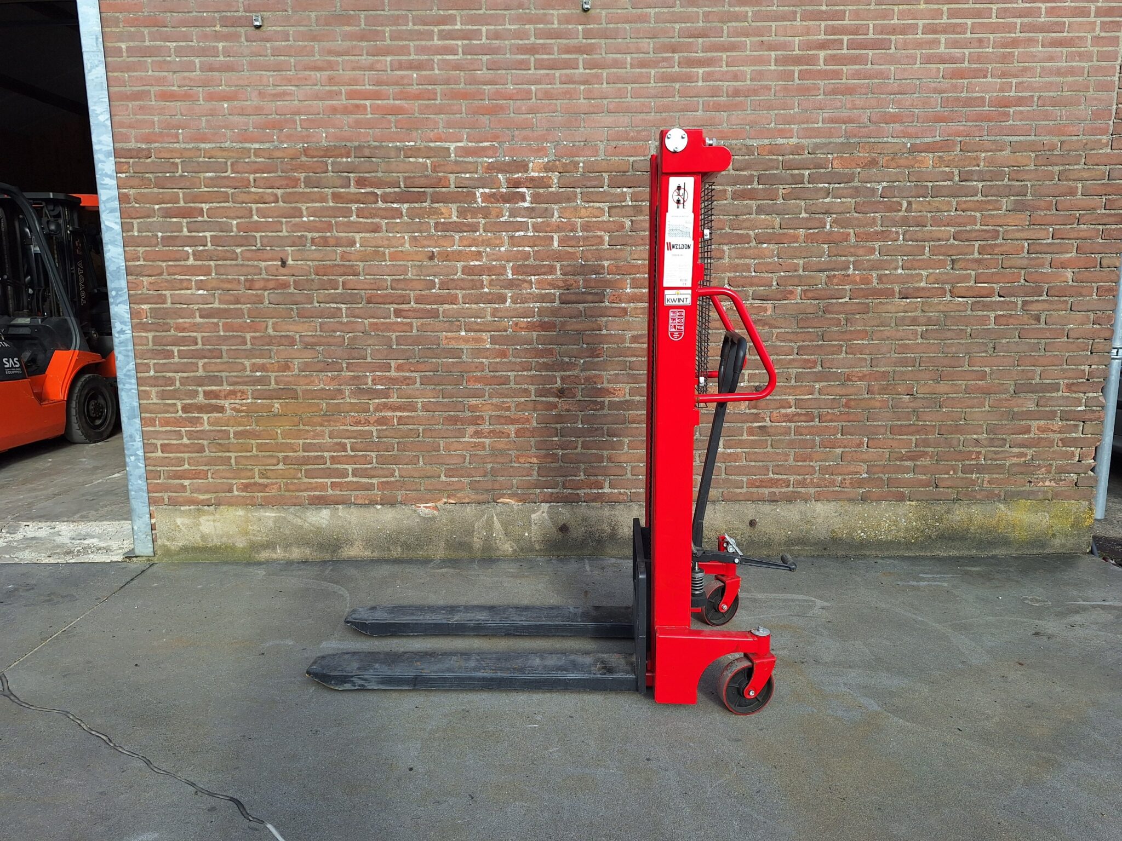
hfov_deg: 73.9
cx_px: 561
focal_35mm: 23
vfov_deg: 58.9
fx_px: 745
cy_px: 420
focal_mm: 5.54
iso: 40
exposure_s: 1/625
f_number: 1.8
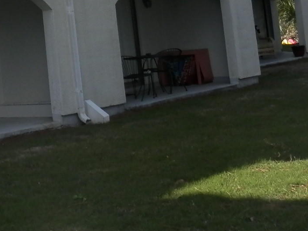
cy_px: -57
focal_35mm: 91
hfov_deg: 21.1
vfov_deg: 15.5
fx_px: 810
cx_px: 40
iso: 80
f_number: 3
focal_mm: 4.5
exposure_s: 1/1000
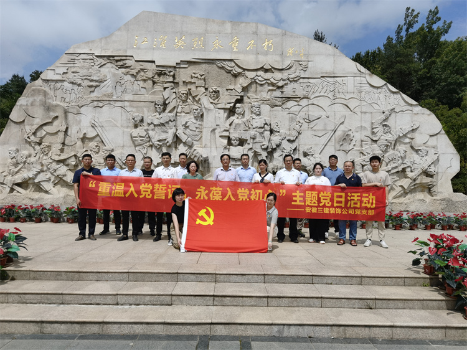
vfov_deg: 58.9
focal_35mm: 23
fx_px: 310
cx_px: 234
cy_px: 175
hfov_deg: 73.9
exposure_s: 1/8333
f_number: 1.9
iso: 50
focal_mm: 6.67
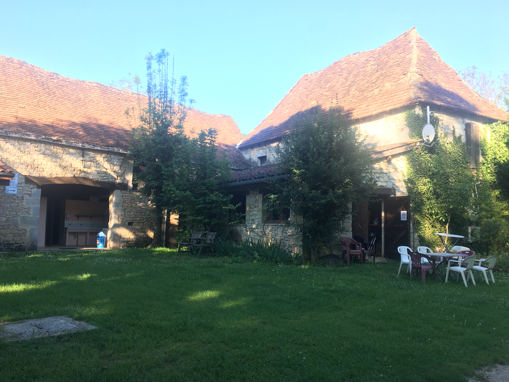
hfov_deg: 60.0
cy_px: 194
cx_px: 251
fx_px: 441
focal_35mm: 30
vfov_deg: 46.8
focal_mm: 4.15
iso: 25
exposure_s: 1/116
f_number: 2.2
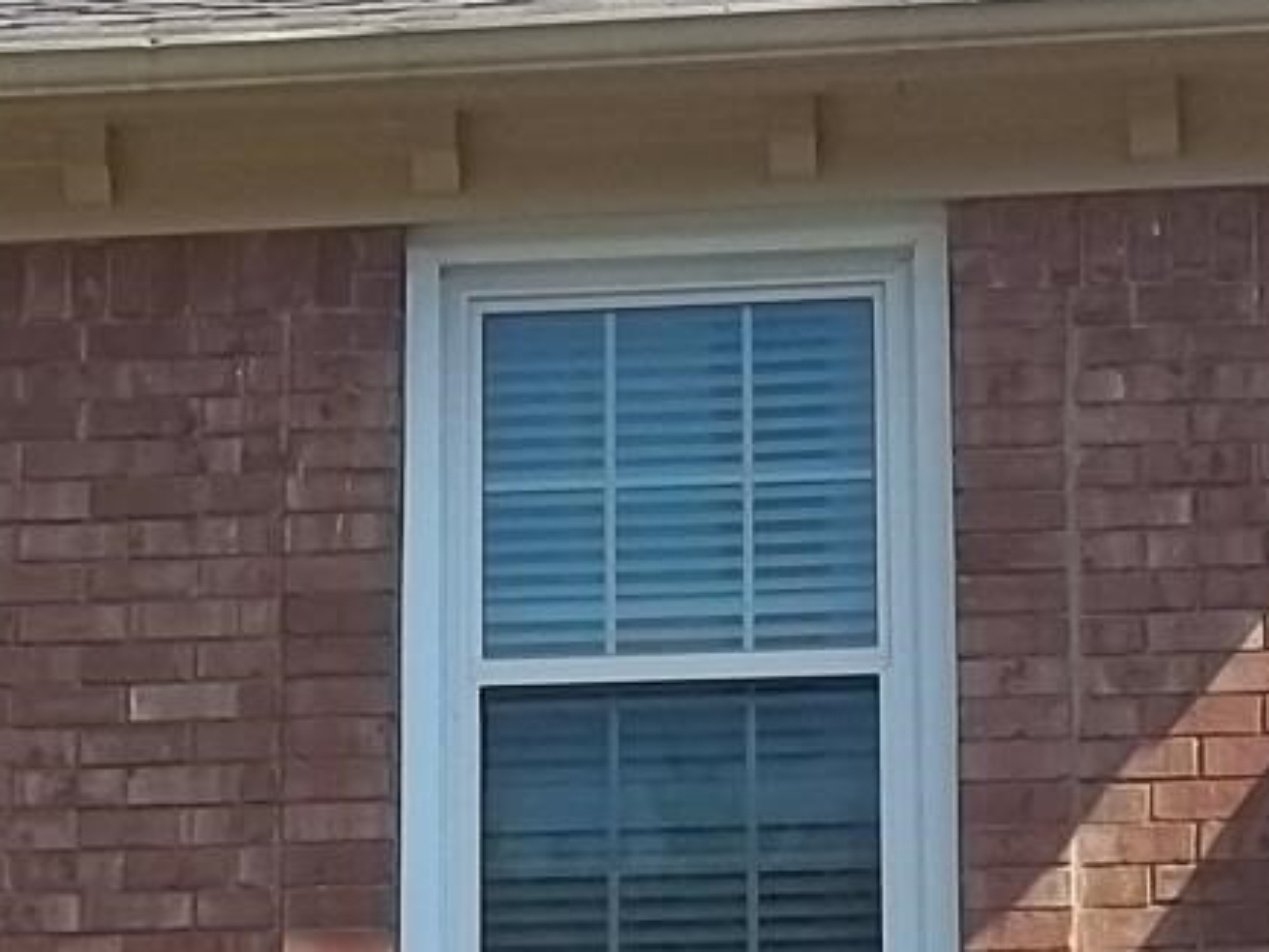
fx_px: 5500
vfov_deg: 9.8
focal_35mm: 150
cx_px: 476
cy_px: 1117
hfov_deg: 13.1
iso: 64
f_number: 8.8
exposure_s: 1/100
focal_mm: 5.7
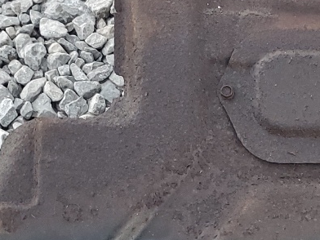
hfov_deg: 17.8
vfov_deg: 13.7
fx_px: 980
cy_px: 262
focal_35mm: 106
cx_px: 364
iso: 80
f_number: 1.5
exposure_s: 1/120
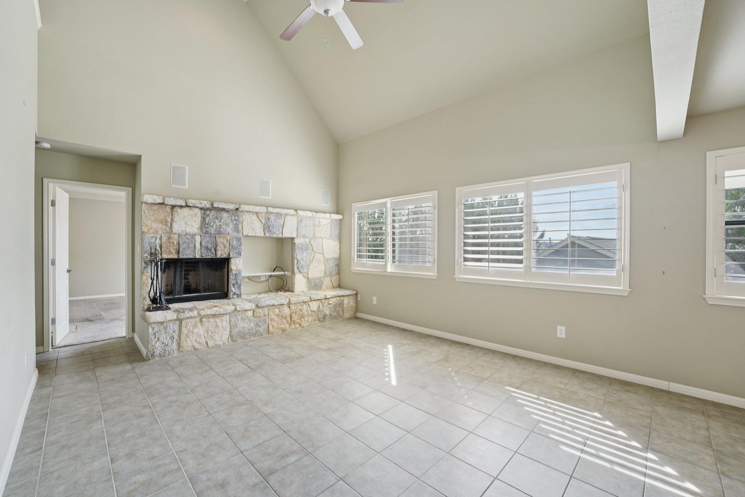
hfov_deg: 104.3
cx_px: 372
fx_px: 290
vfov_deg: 81.2
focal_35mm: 14
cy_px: 248
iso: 400
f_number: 8
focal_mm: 14
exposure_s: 1/50
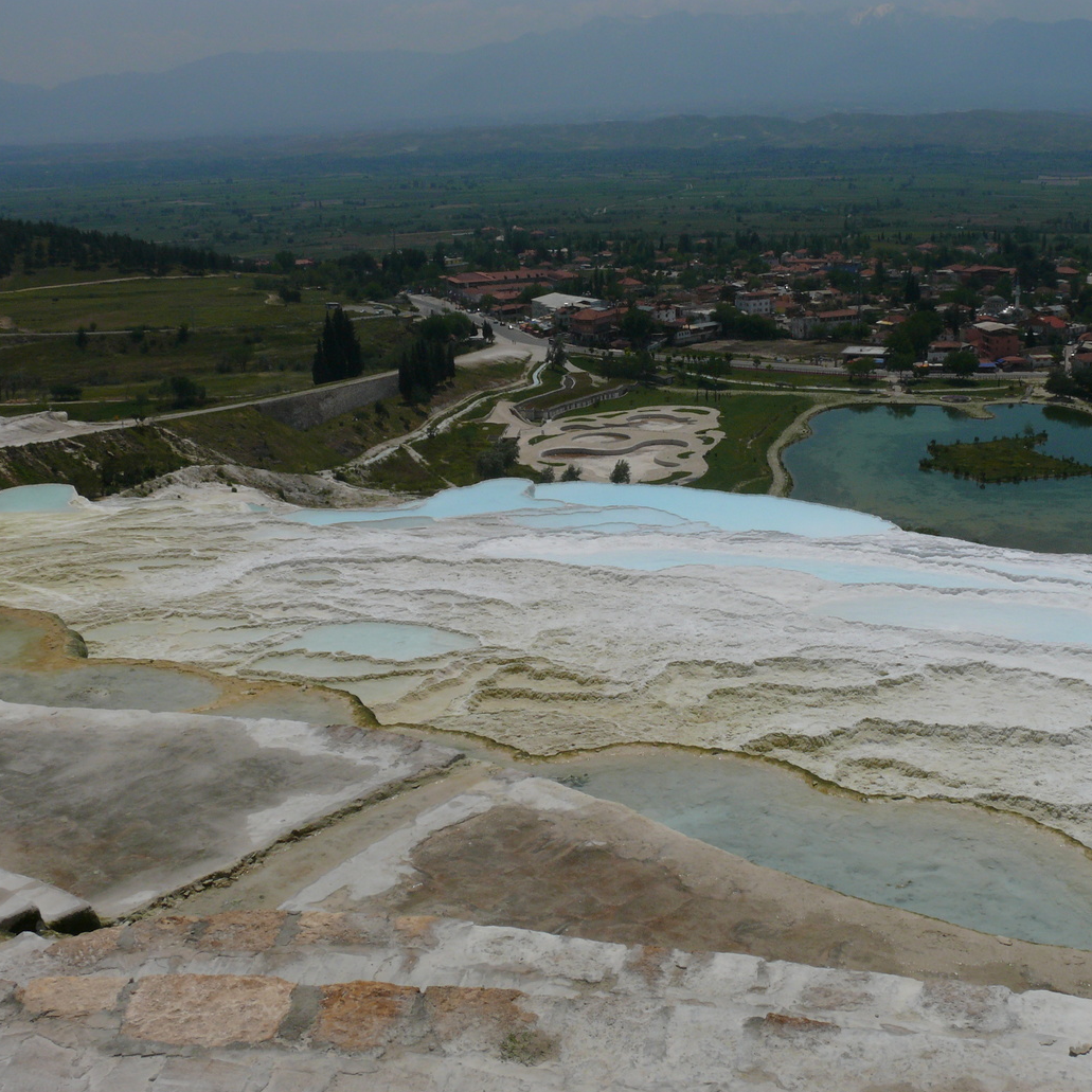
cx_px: 662
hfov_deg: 39.8
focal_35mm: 42
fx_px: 1499
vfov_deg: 40.0
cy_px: 545
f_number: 9
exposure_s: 1/800
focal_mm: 7.4
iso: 100
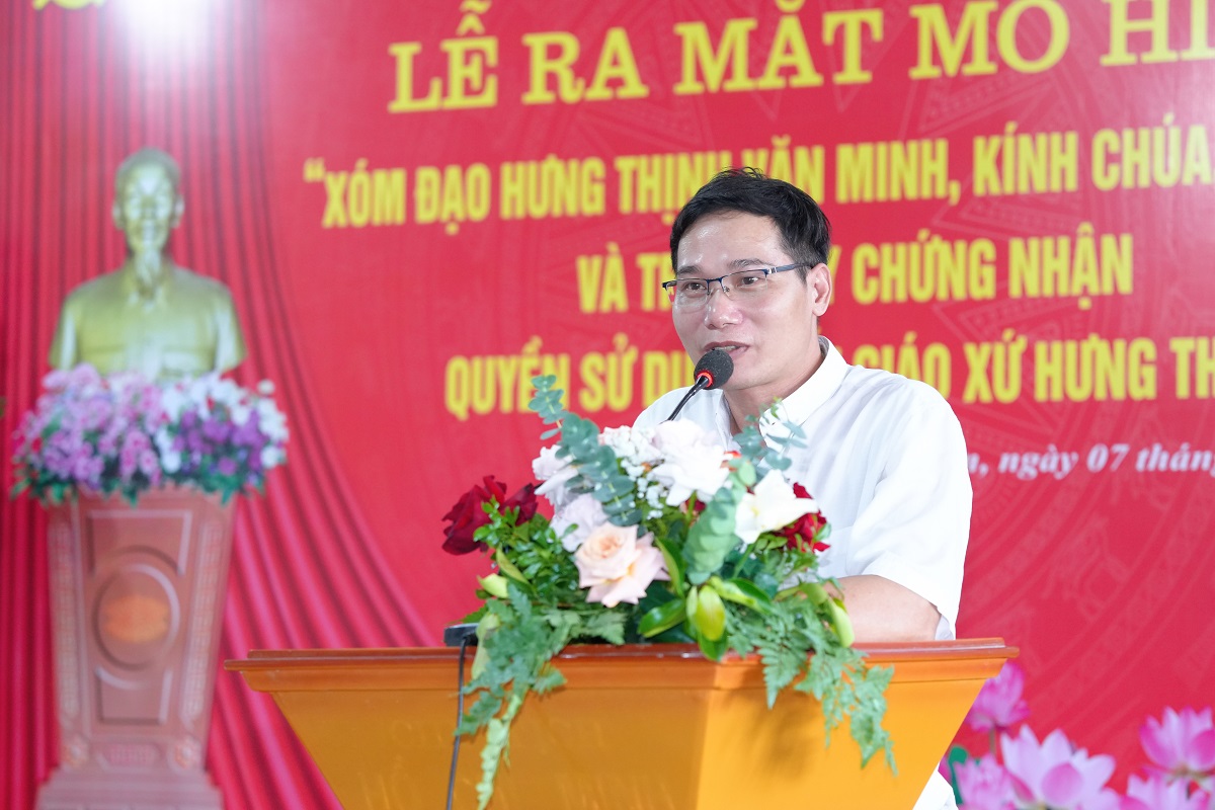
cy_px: 405
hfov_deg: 19.5
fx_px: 3543
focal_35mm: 105
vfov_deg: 13.0
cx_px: 608
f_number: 2.8
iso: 1600
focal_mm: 70
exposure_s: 1/125
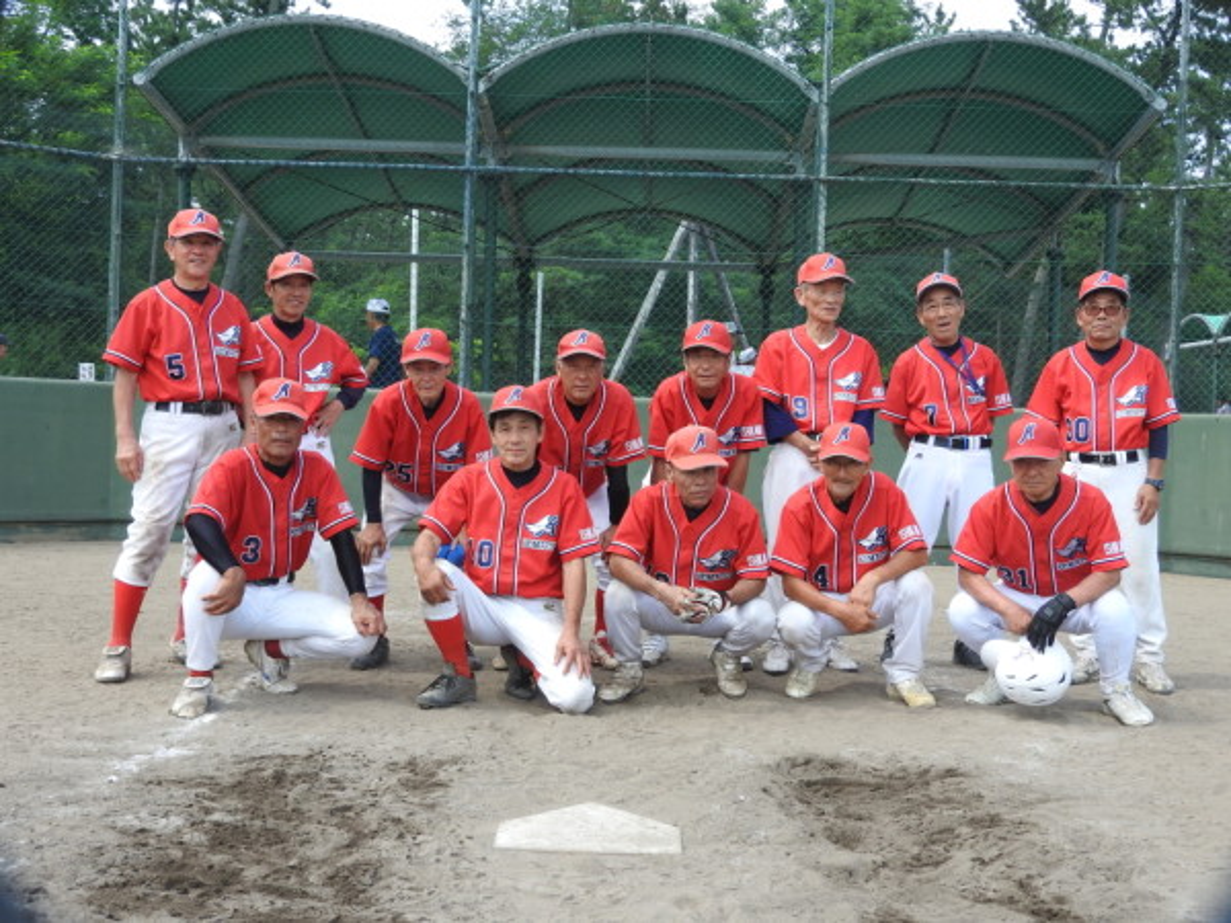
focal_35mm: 45
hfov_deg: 42.1
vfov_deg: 32.2
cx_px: 616
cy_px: 462
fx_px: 1600
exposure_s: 1/250
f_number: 4
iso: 100
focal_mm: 8.1
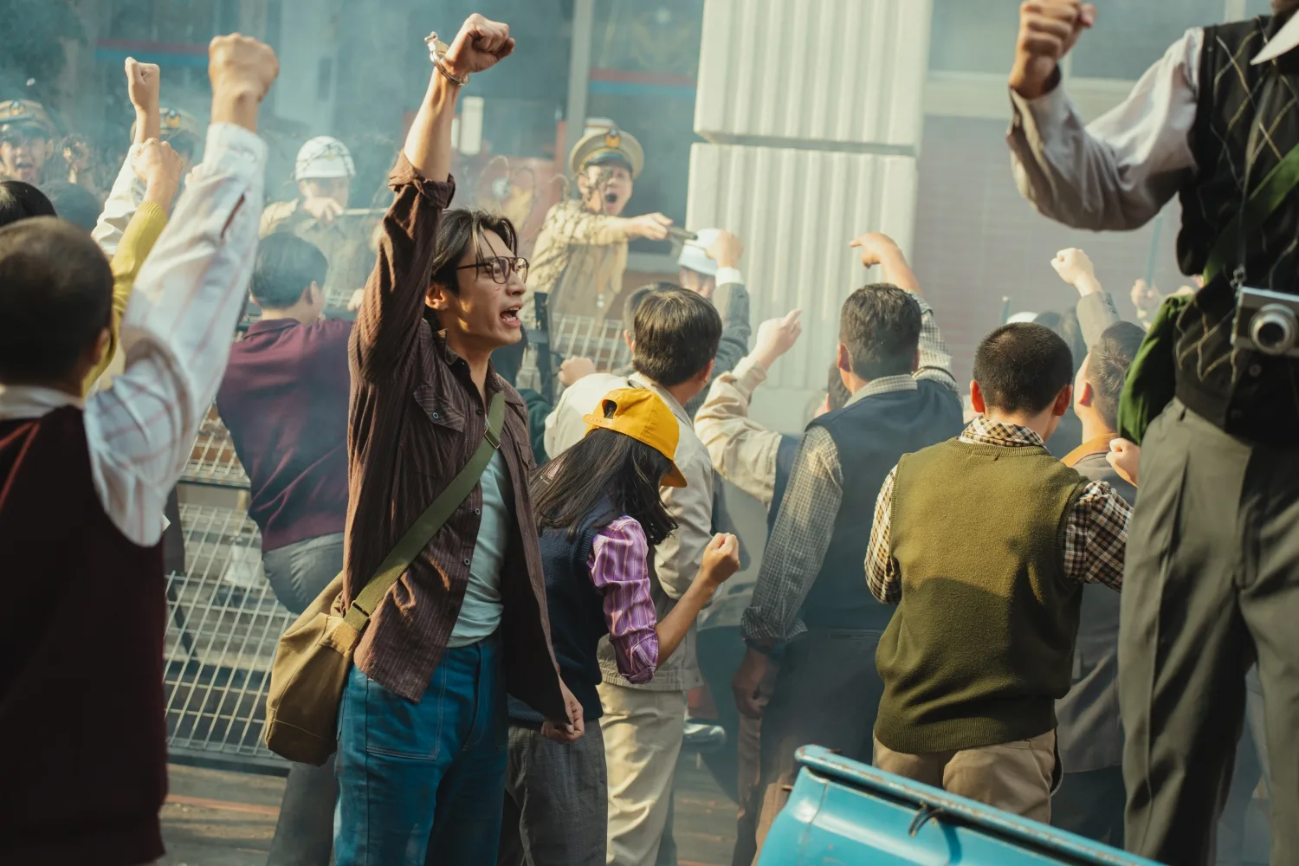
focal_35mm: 63
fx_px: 2273
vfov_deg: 21.6
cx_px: 650
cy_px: 433
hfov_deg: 31.9
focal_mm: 63
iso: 160
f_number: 2.8
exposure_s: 1/800
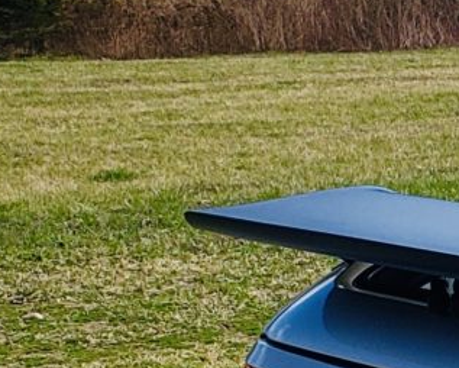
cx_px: 1208
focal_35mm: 164
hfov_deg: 9.9
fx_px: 2229
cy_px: 375
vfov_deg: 9.4
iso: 50
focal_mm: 4.3
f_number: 2.4
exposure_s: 1/1170
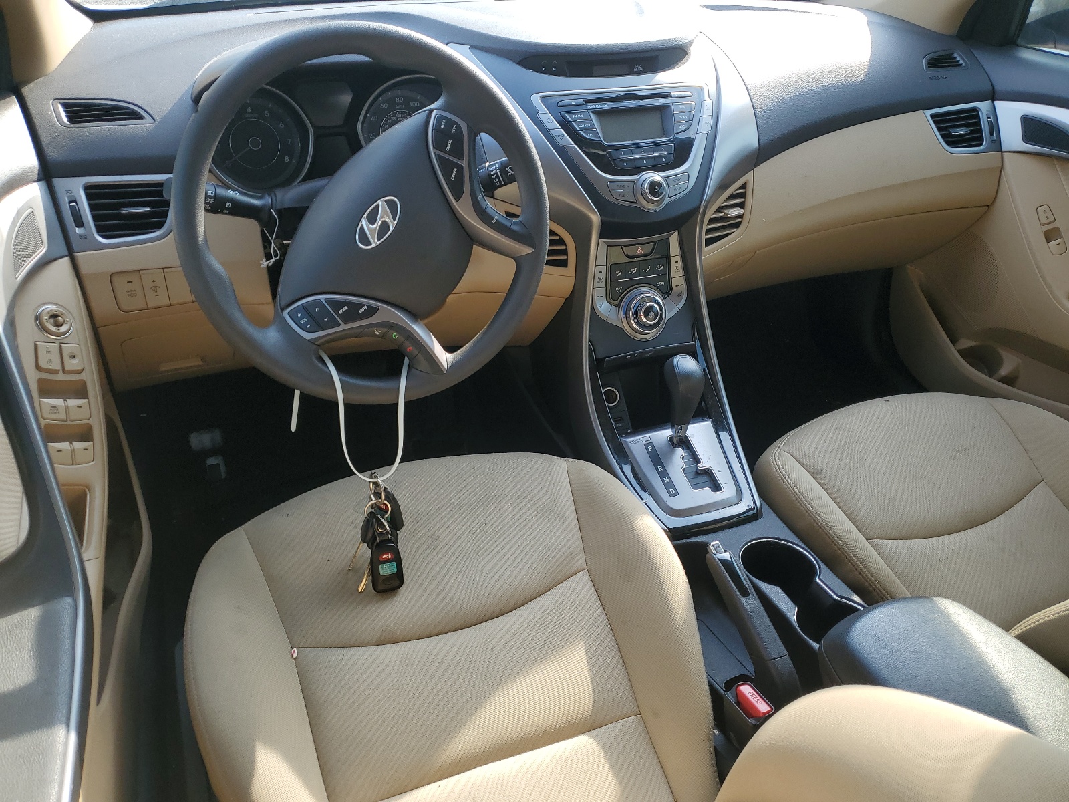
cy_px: 401
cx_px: 534
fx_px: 803
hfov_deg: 67.3
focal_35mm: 26
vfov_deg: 53.1
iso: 50
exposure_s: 1/333
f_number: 1.5
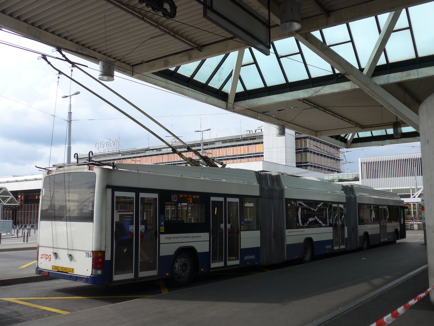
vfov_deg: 39.7
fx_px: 451
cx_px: 217
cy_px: 163
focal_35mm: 36
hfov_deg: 51.4
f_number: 2.8
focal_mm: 7.5
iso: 80
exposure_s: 1/1000
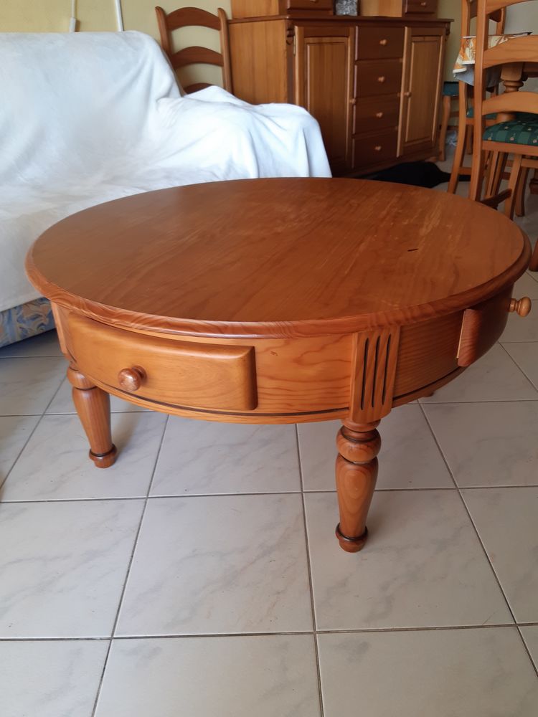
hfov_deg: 53.1
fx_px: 539
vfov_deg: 67.3
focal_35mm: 26
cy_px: 358
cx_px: 269
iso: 50
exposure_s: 1/50
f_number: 1.7
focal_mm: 3.92
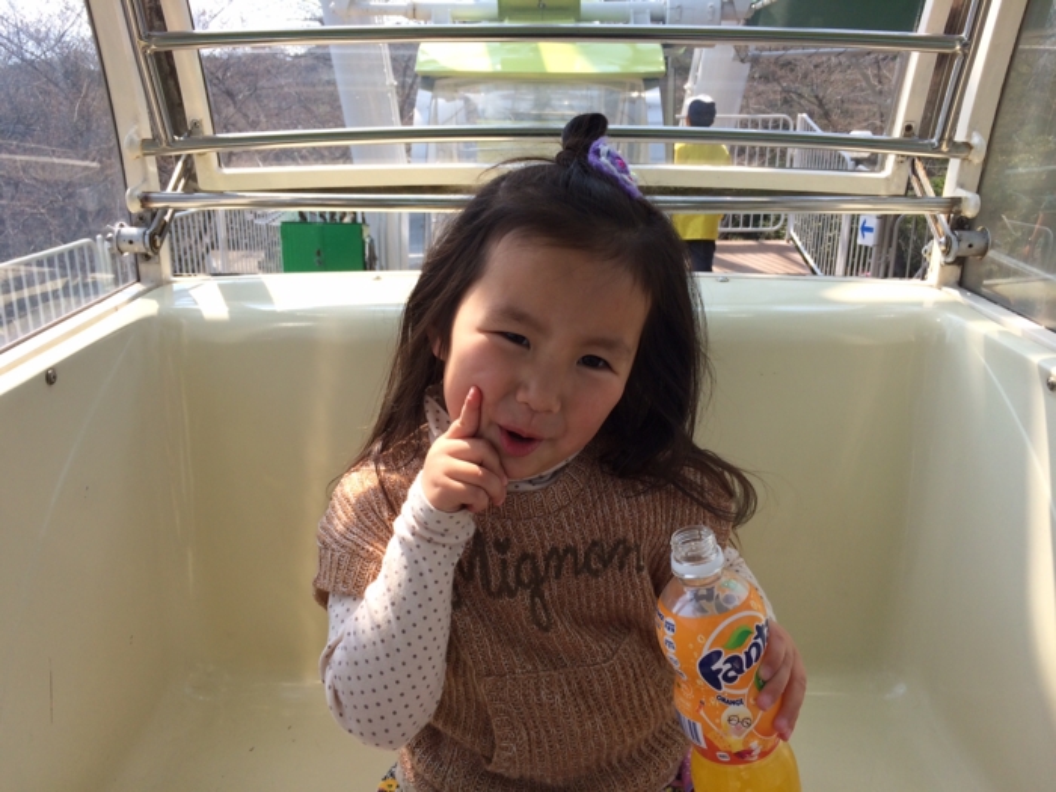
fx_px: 915
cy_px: 396
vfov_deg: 46.8
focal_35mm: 30
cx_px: 528
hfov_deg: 60.0
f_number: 2.2
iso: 32
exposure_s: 1/774
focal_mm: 4.12
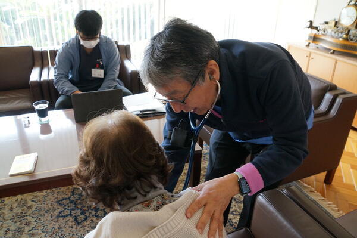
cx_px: 178
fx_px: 268
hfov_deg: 67.4
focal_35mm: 27
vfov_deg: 47.9
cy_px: 119
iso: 1600
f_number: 5.6
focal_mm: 18
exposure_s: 1/160
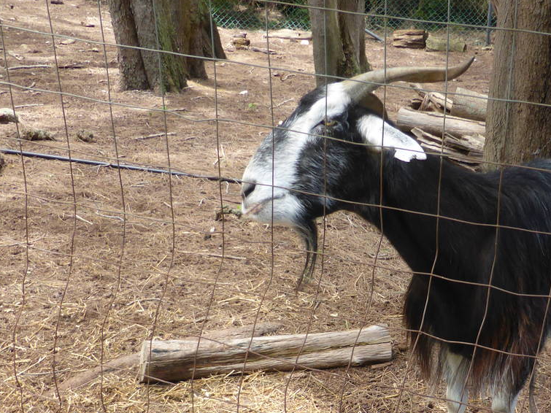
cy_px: 342
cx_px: 424
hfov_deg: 35.2
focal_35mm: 53
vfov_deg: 26.9
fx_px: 843
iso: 100
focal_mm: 4.3
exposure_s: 1/100
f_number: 3.3
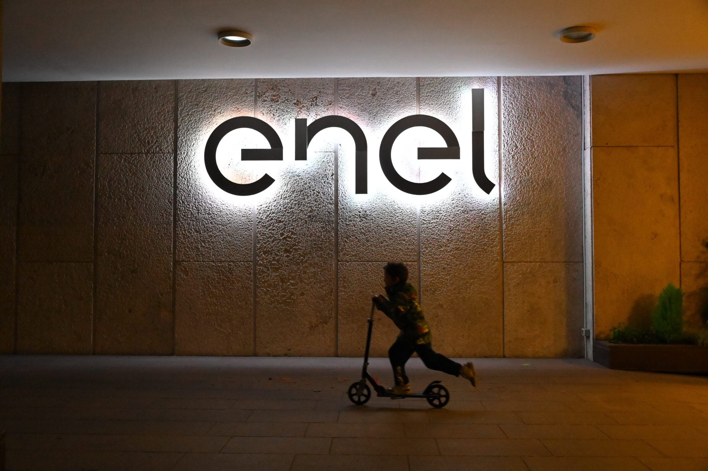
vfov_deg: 38.8
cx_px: 354
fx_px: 668
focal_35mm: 34
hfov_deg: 55.8
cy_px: 236
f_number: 6.3
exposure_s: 1/200
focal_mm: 34
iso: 10000
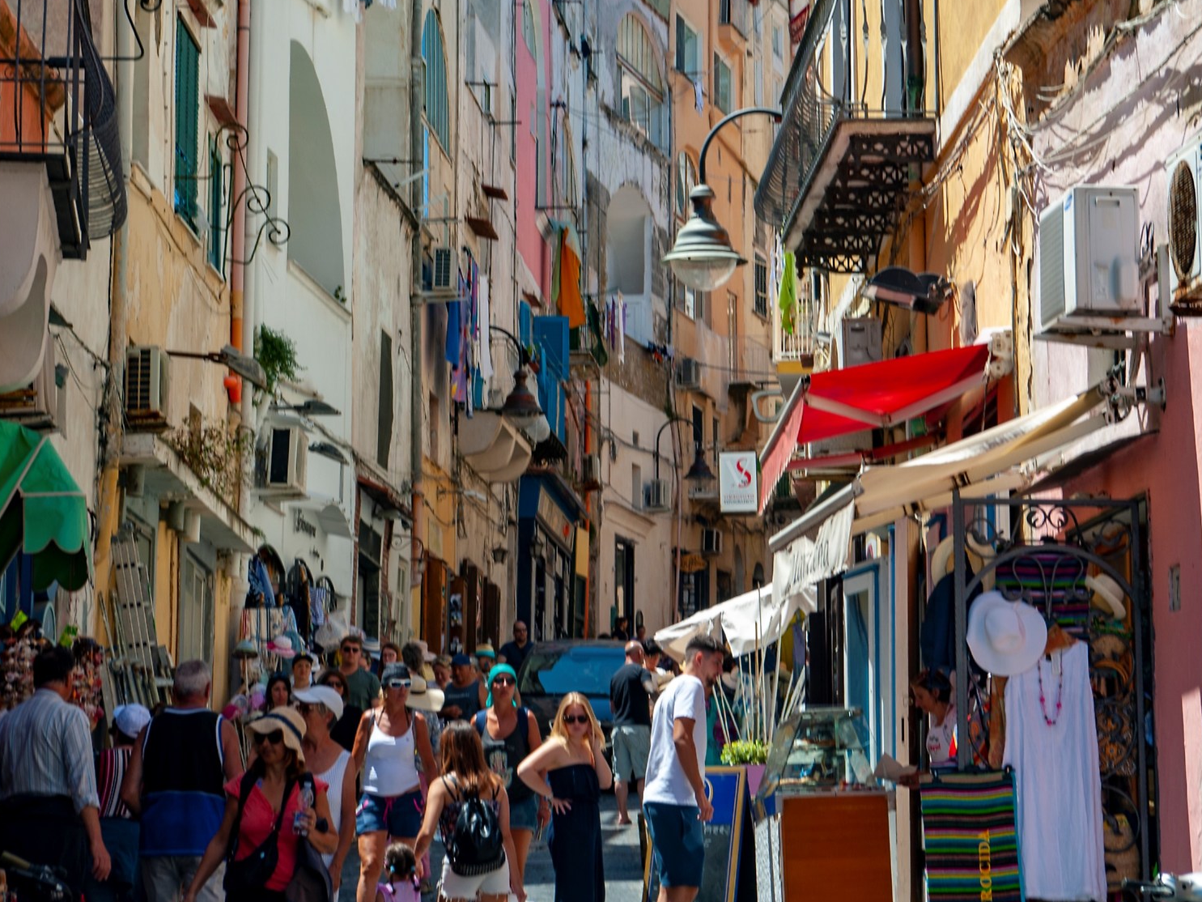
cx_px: 597
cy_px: 208
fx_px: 4584
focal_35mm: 132
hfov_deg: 14.9
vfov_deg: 11.2
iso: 100
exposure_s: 1/160
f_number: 10
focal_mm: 85
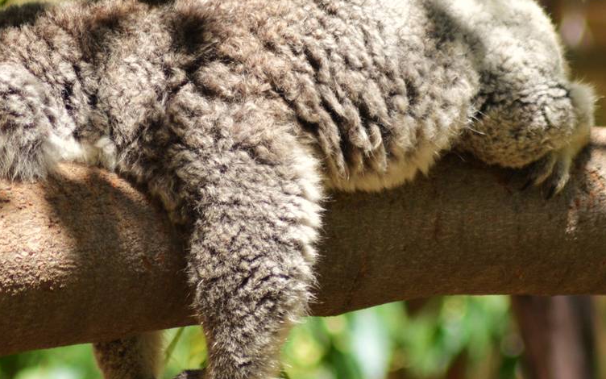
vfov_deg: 1.9
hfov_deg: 3.1
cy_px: 176
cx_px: 319
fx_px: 11264
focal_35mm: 682
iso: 400
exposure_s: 1/1000
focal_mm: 210
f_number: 4.8
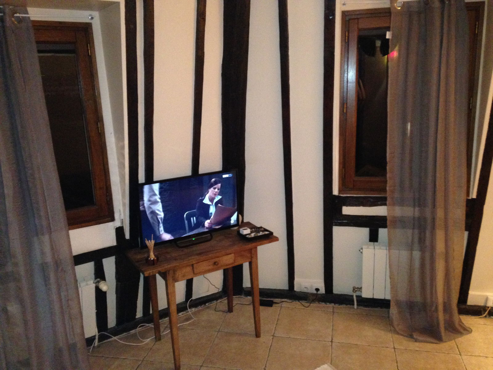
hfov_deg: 55.4
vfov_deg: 42.9
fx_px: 470
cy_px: 185
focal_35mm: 33
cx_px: 246
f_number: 2.4
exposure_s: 1/16
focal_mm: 4.12
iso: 500
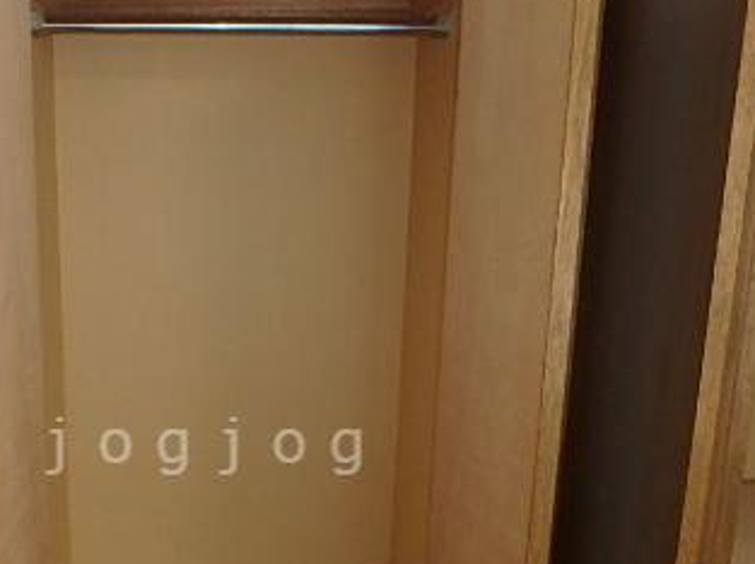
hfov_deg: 42.8
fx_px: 937
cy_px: 446
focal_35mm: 43
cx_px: 210
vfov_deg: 32.7
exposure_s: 1/30
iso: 400
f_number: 3.5
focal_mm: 3.7
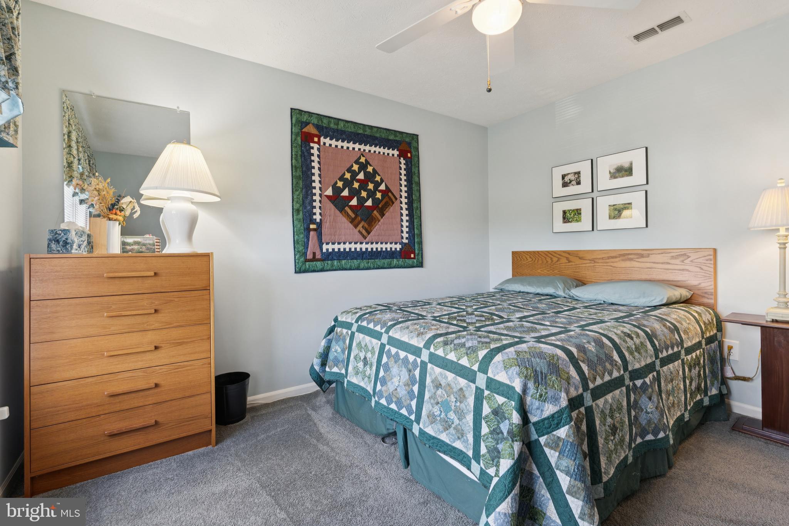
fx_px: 362
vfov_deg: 72.0
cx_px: 394
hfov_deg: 95.0
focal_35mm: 16
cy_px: 263
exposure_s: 1/4
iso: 200
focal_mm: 16.5
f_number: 8
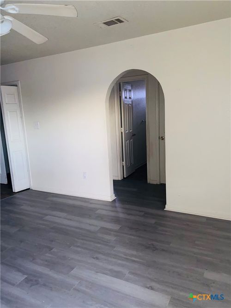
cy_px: 154
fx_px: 231
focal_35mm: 26
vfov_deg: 67.3
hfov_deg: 53.0
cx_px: 116
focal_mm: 4.25
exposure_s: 1/4
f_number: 1.8
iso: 160
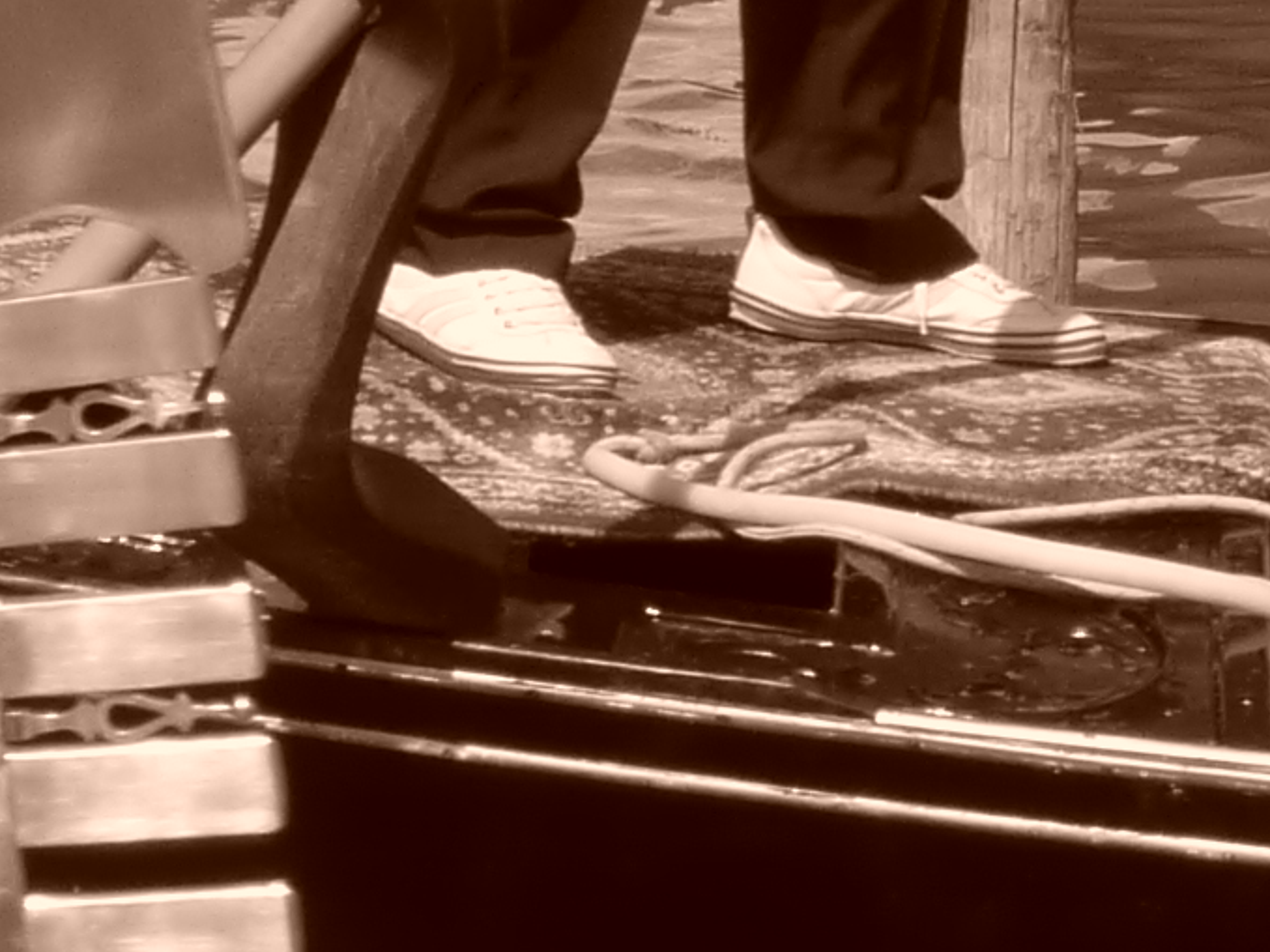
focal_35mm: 579
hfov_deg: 3.4
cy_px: -797
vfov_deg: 2.6
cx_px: -410
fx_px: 21239
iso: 100
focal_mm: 20.9
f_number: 4.7
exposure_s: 1/640
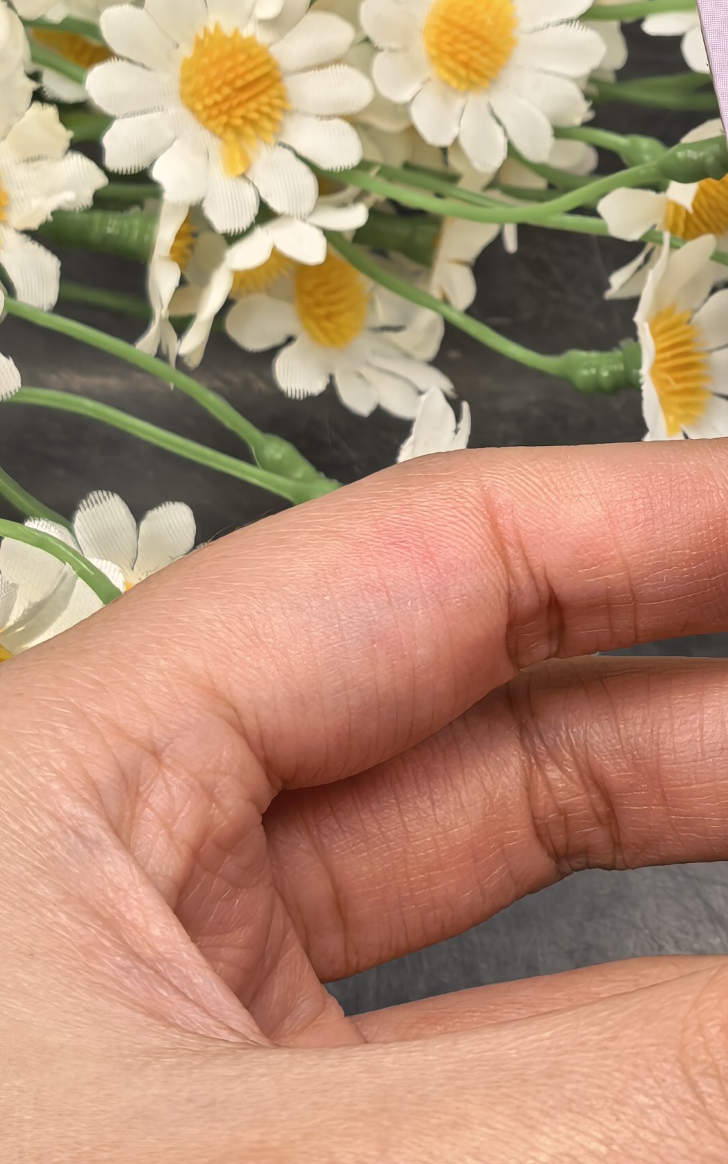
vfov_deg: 16.9
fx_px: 3904
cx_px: 1048
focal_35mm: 123
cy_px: 302
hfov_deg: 10.3
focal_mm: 6.98
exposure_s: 1/294
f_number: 2.8
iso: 80
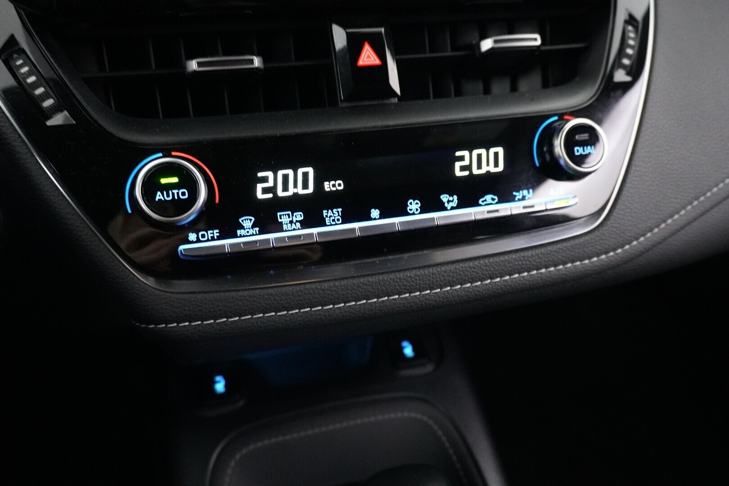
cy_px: 243
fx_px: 607
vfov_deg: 43.6
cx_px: 364
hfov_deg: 61.9
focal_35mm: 30
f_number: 4
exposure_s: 1/25
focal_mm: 20
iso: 6400
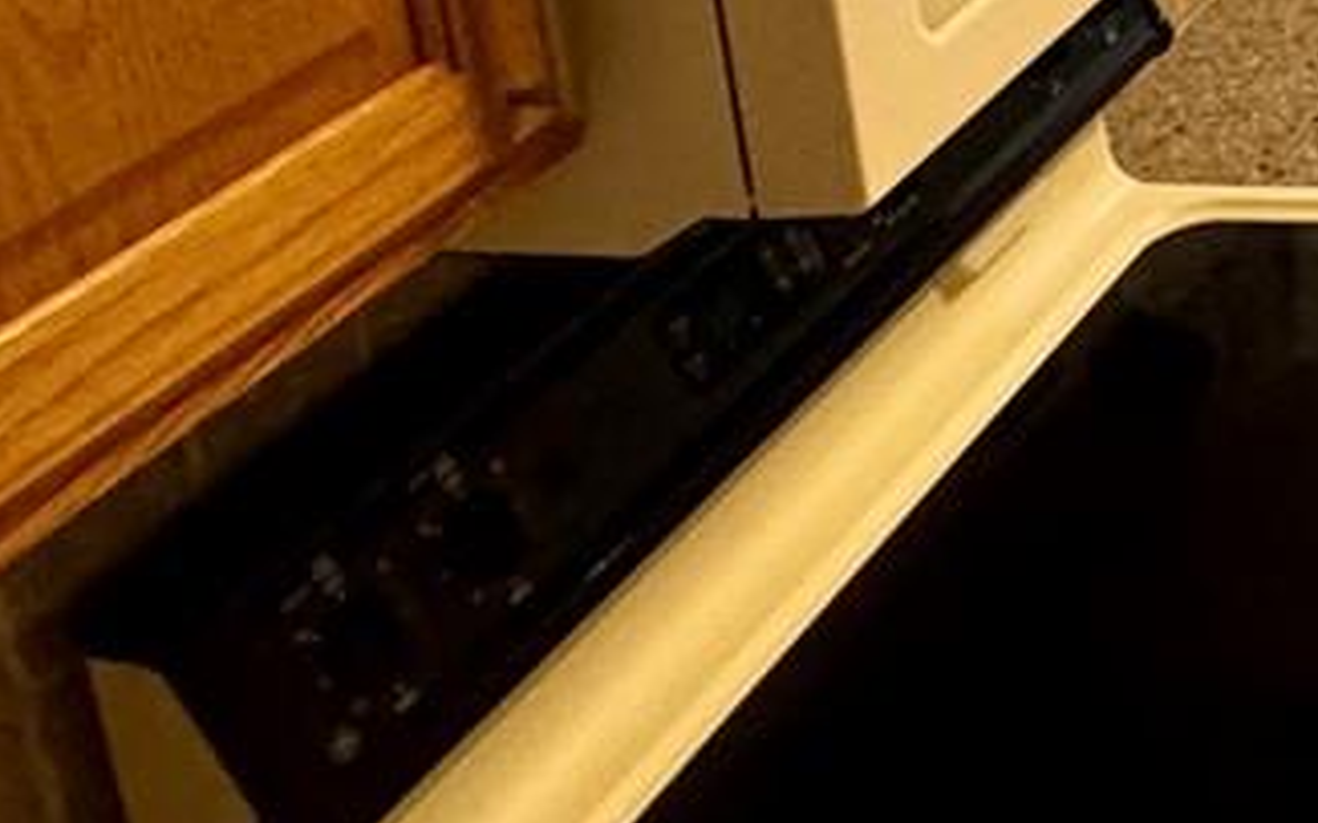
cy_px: -559
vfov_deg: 15.8
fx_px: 2622
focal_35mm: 73
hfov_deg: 20.6
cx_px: 2324
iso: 320
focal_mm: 2.22
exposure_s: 1/60
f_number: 2.2
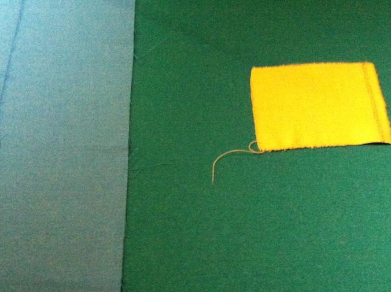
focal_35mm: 53
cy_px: 170
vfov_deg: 27.4
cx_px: 165
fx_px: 598
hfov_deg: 36.1
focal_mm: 3.85
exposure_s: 1/15
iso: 1000
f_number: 2.8
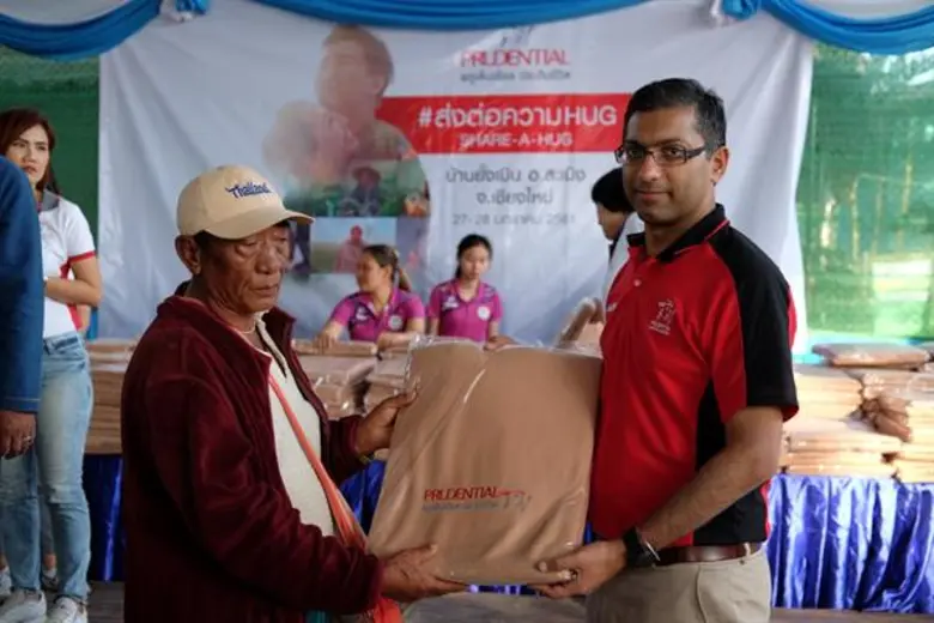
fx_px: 1375
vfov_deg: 25.5
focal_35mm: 53
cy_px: 312
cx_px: 467
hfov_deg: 37.5
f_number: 3.2
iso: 200
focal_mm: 35
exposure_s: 1/125
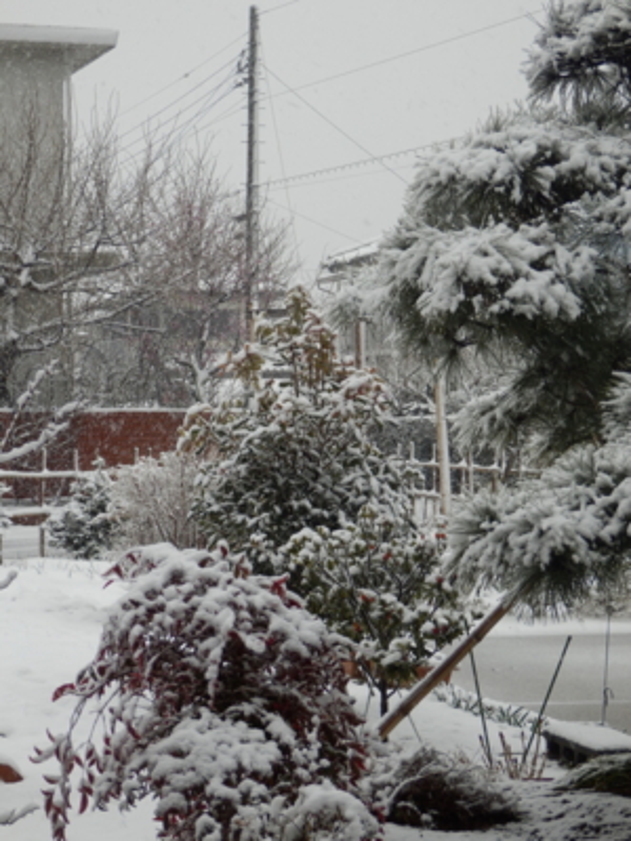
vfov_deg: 22.3
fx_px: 2139
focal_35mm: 88
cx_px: 316
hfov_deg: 16.8
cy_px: 420
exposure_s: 1/125
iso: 100
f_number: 4.8
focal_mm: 15.8
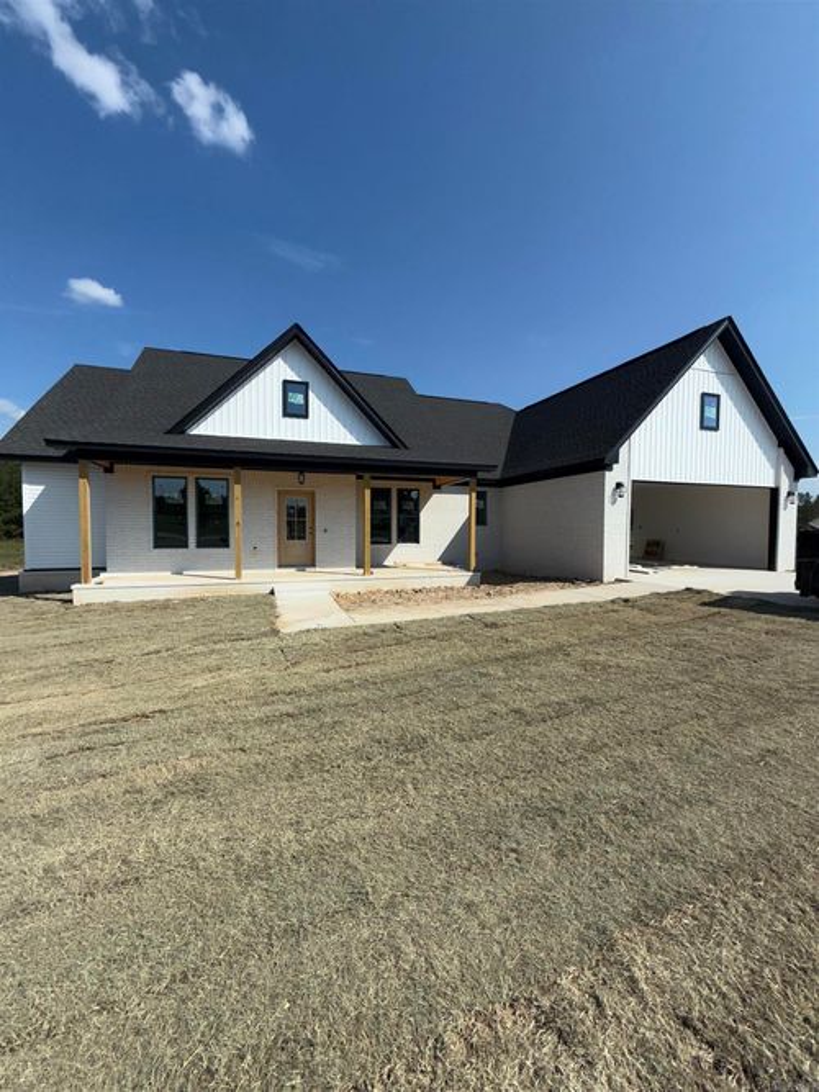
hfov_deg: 85.7
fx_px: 442
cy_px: 546
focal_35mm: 14
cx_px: 410
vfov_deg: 102.1
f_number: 2.2
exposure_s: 1/2237
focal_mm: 2.22
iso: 16
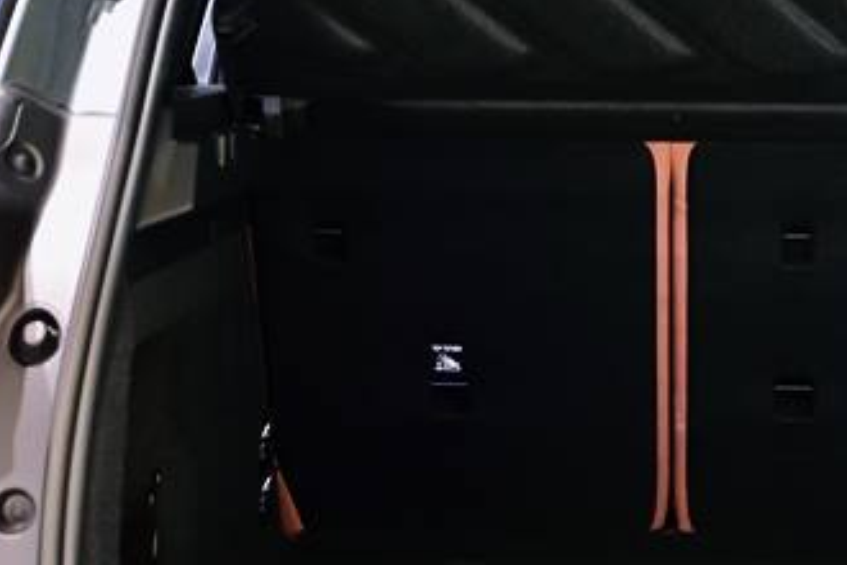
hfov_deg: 17.2
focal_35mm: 118
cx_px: 670
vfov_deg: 11.6
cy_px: 276
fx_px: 2776
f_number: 4
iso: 1600
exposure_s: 1/15
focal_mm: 38
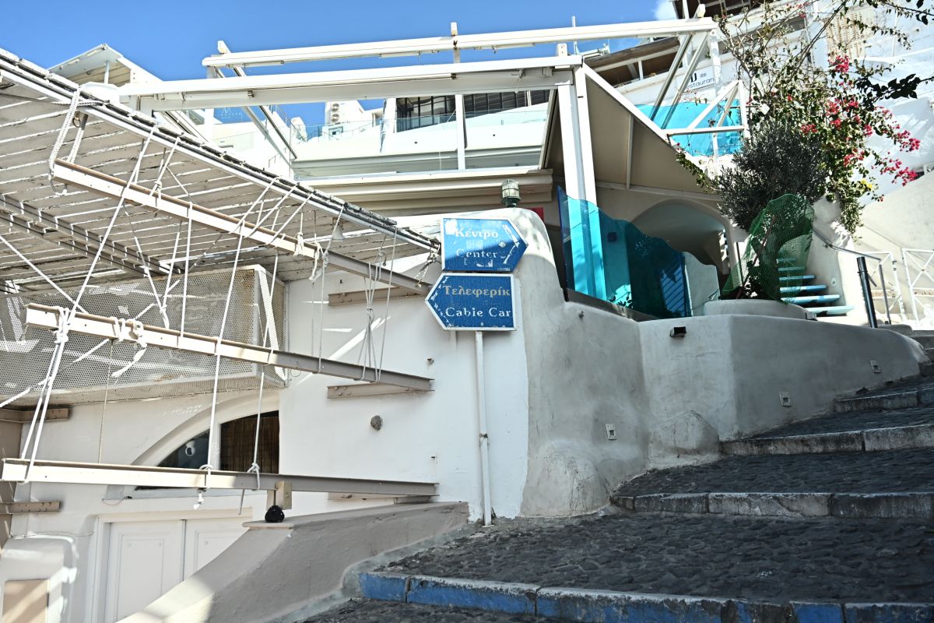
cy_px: 312
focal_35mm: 29
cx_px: 467
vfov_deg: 45.0
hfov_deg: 63.7
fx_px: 752
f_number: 5
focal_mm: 29
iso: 640
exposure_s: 1/2500
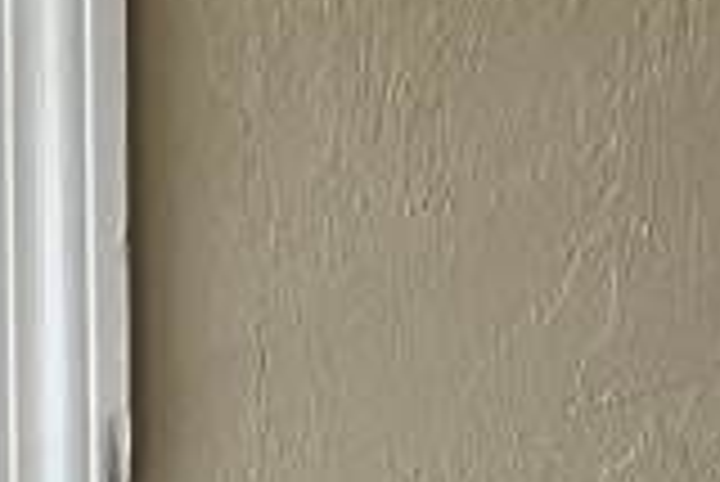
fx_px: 3463
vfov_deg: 7.9
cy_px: 613
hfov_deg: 9.9
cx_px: -1202
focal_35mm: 173
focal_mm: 5.7
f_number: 1.5
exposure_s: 1/283
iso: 40
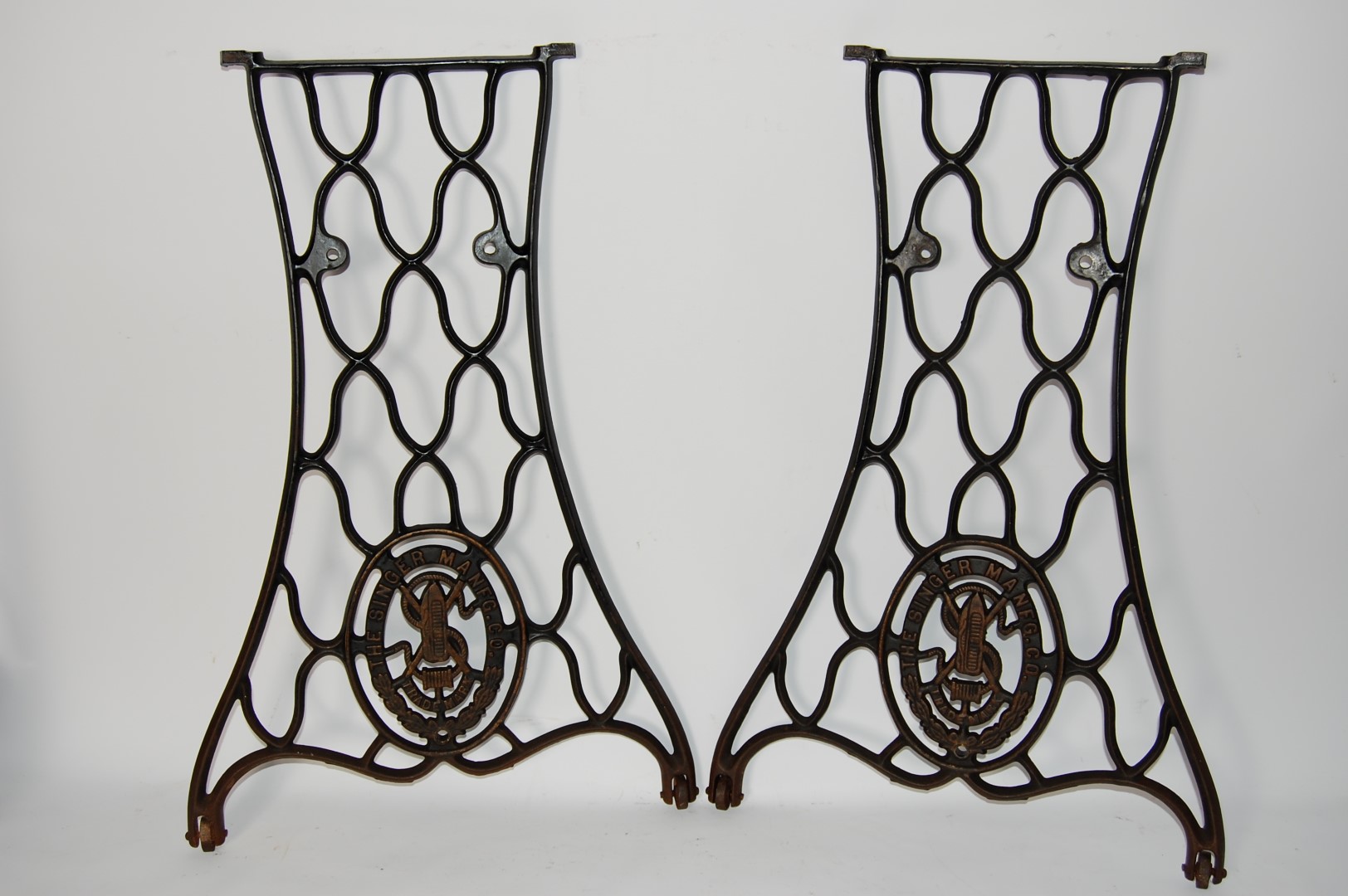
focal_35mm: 39
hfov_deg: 49.6
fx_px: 1459
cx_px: 674
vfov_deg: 34.2
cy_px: 448
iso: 200
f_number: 5.6
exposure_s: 1/125
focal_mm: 26
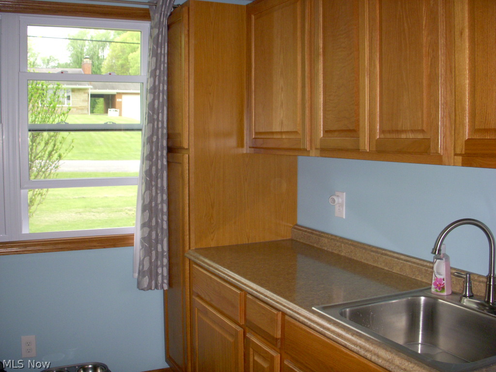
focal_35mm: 38
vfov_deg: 37.7
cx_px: 248
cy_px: 186
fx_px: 544
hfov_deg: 49.0
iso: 250
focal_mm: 6.3
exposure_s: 1/80
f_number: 3.3
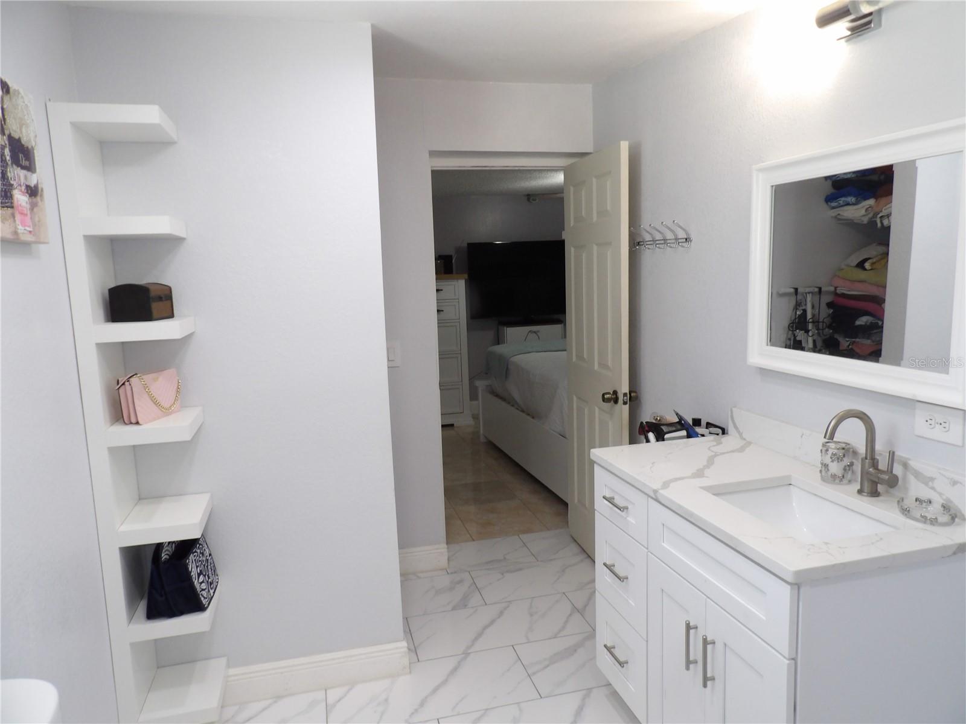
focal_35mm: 24
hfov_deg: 71.6
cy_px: 362
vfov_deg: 56.8
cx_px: 483
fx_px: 670
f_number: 3.2
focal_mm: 4.3
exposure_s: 1/33
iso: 200
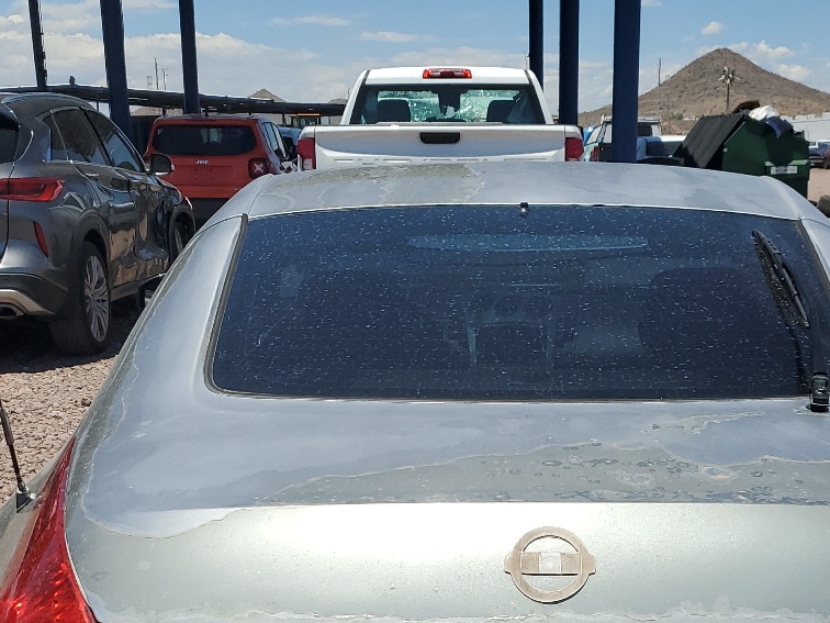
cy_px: 609
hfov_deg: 34.7
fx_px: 1319
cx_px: 529
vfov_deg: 25.4
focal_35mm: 55
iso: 50
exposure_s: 1/5000
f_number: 1.5
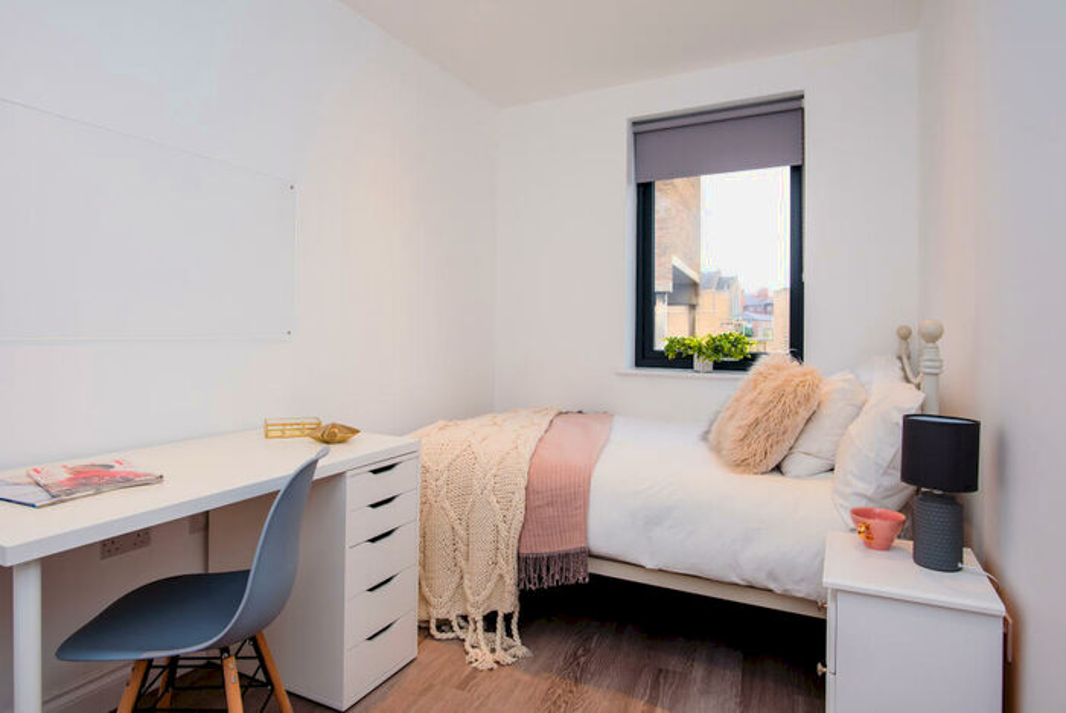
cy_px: 356
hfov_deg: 83.9
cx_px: 533
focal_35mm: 20
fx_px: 593
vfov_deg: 62.0
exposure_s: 1/160
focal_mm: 20
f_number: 6.3
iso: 800
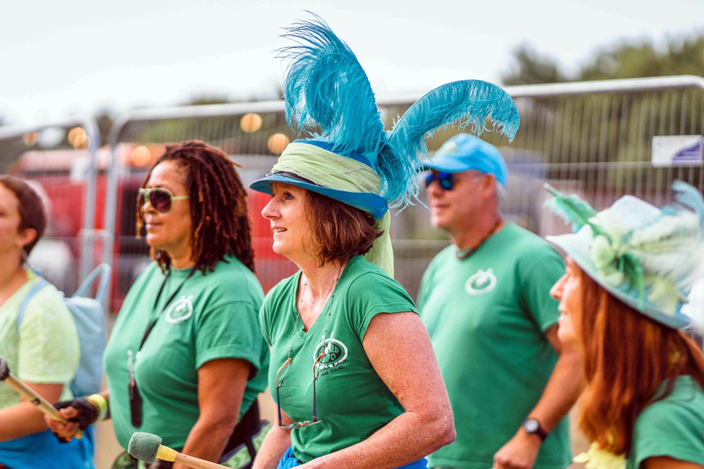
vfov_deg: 11.1
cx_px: 355
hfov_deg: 16.5
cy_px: 224
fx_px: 2425
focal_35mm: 124
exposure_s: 1/2500
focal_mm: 85
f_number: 1.8
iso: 200
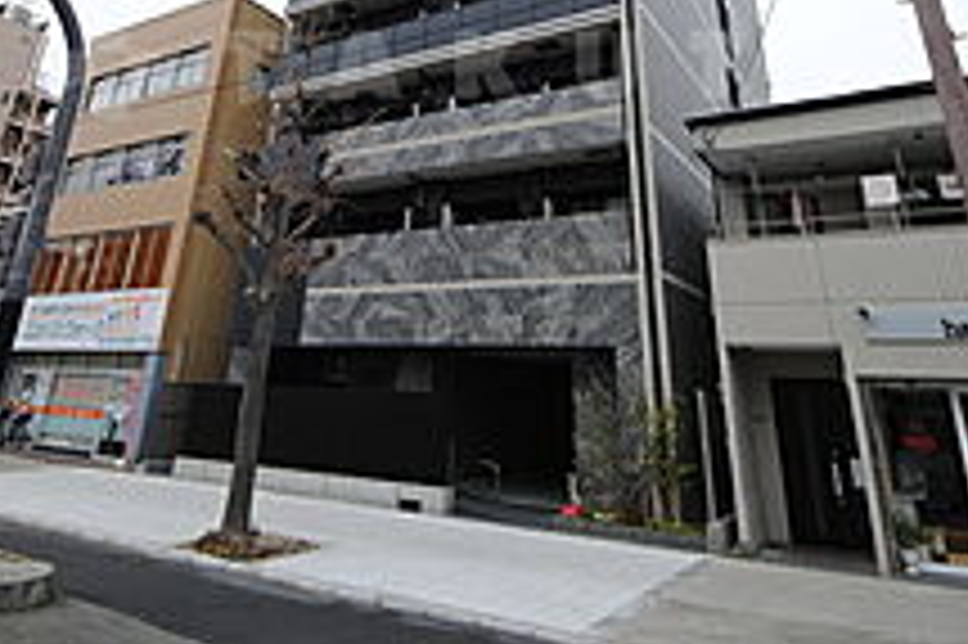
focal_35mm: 25
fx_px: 684
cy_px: 68
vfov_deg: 45.8
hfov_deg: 70.6
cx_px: 464
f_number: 7.1
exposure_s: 1/200
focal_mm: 9.5
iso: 100
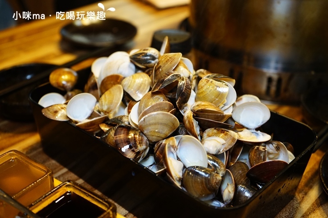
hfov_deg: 42.8
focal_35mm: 46
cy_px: 109
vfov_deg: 29.2
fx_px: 419
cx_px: 164
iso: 1600
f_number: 4.5
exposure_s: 1/60
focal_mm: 46
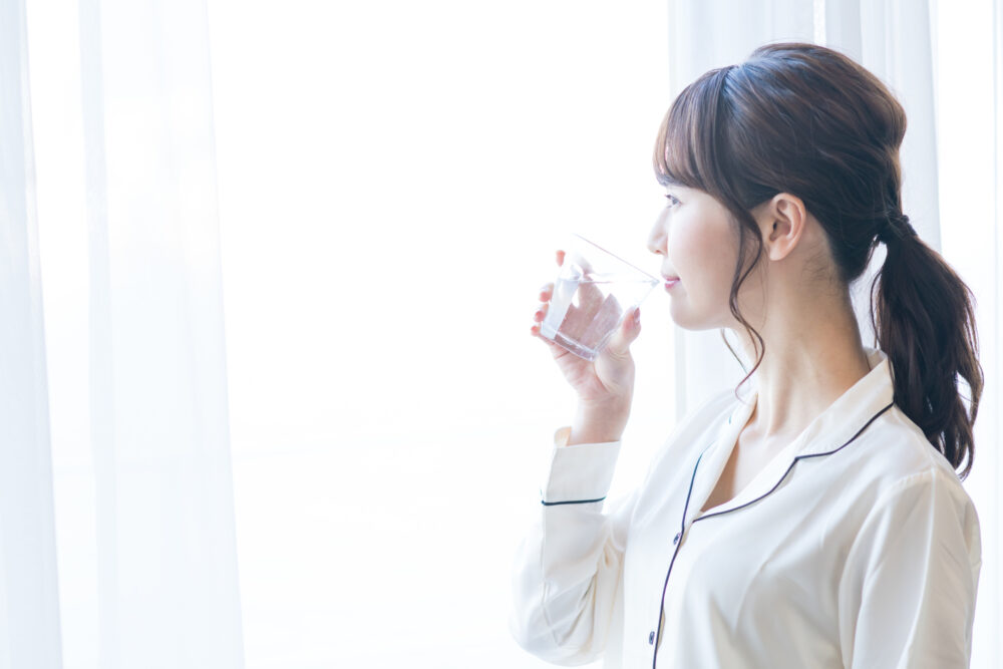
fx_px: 2368
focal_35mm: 85
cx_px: 502
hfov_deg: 23.9
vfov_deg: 16.1
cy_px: 334
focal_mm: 85
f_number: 3.5
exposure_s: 1/400
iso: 640
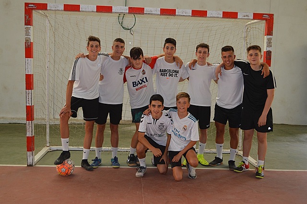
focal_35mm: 39
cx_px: 154
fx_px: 332
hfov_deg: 49.6
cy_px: 102
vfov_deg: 34.1
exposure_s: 1/60
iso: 560
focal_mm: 26
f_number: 4.2
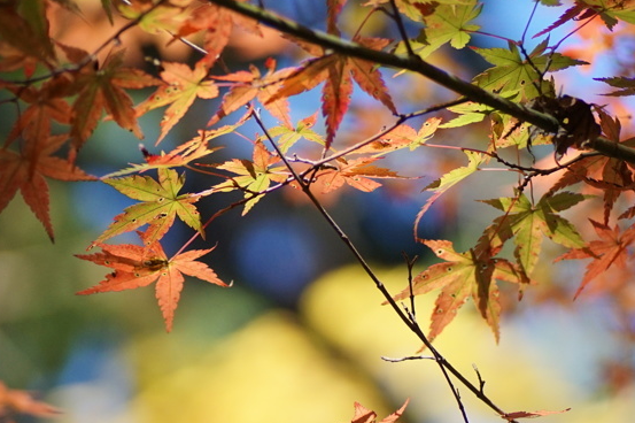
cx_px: 224
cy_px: 246
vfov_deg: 5.5
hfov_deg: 8.2
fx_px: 4407
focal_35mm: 250
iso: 400
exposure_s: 1/1600
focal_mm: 90
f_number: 2.8
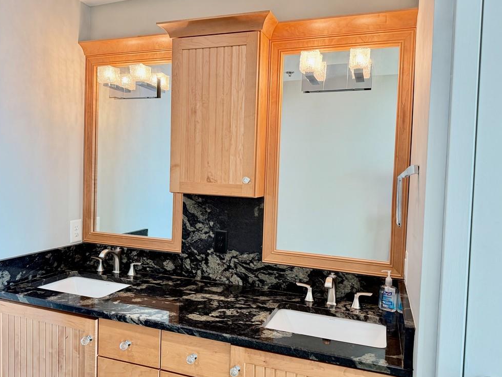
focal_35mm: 25
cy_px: 184
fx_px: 363
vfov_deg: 54.9
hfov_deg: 69.4
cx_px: 254
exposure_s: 1/60
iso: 200
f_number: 1.78
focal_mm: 6.76
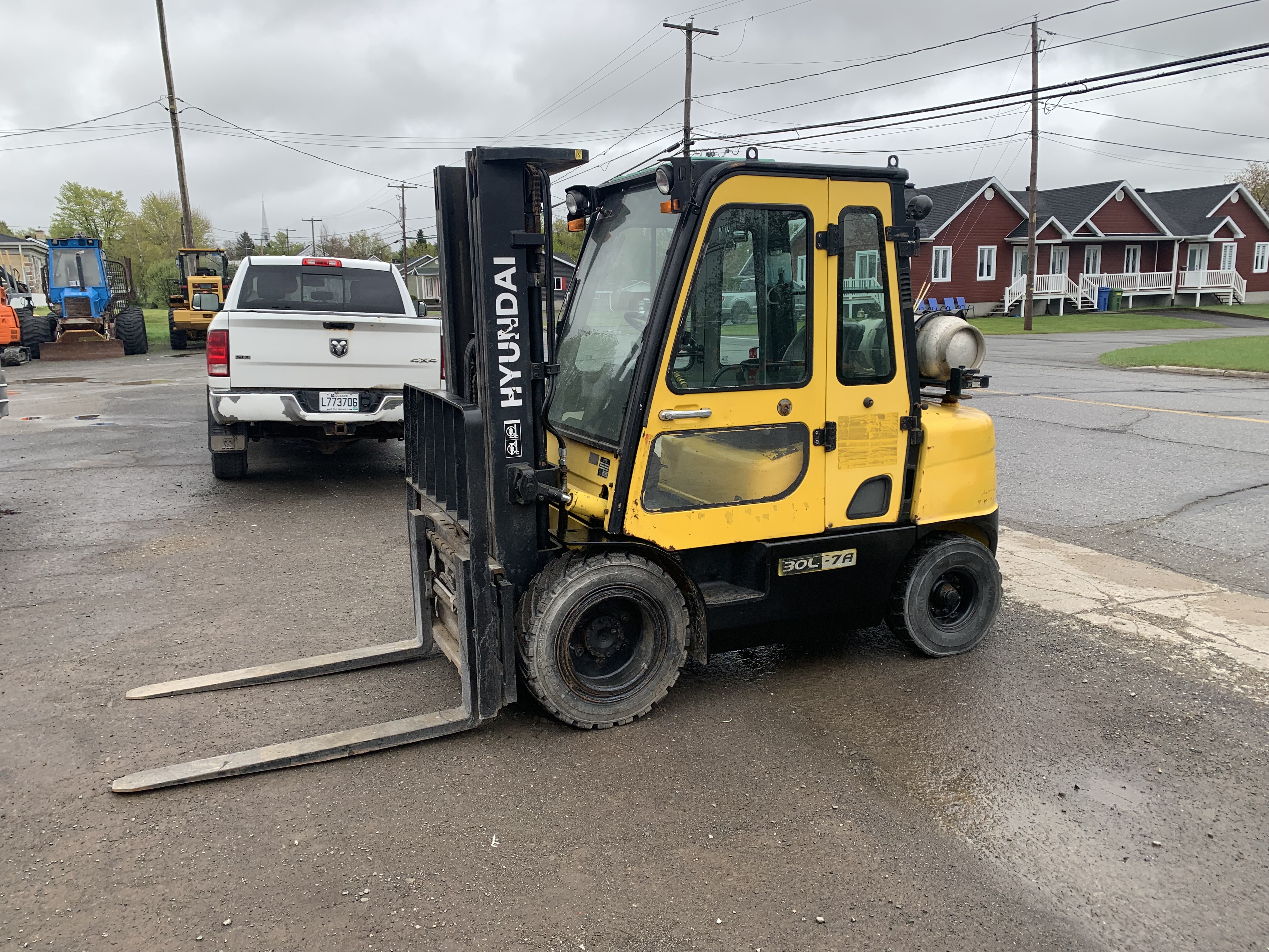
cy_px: 476
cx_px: 634
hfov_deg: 67.3
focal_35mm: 26
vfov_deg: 53.1
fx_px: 953
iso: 25
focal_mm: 4.25
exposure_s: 1/388
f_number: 1.8
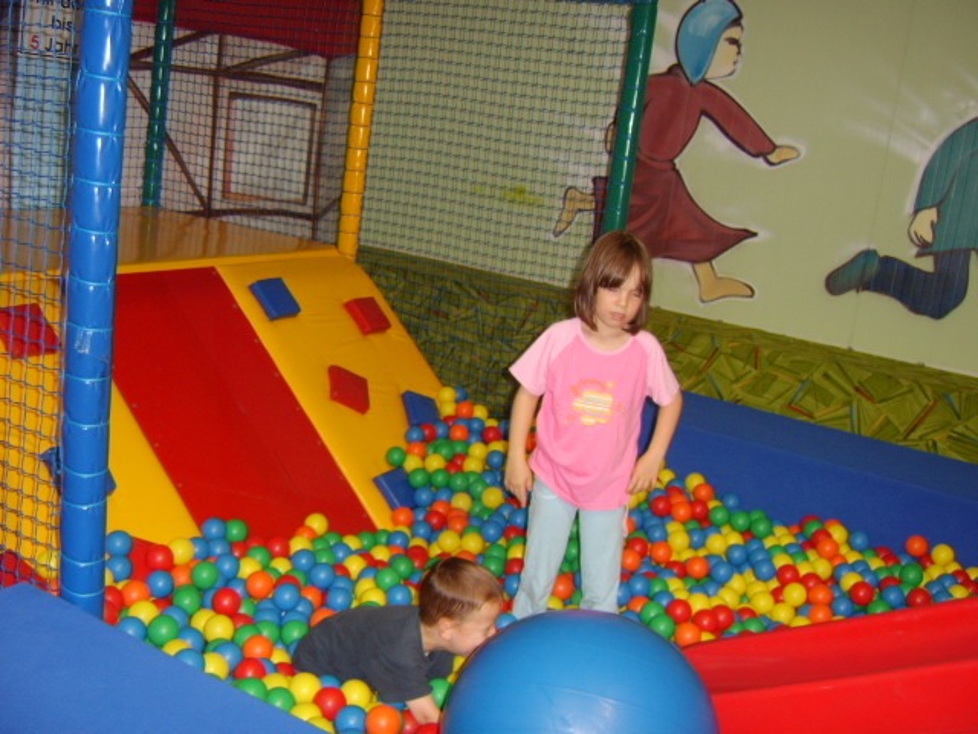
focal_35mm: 31
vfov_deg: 45.4
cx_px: 489
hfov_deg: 58.4
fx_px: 876
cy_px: 367
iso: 141
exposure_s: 1/30
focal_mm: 8.13
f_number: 2.7
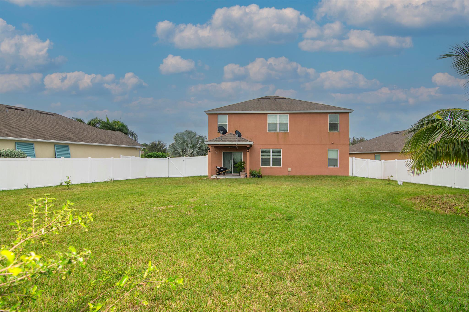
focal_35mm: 16
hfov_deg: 95.0
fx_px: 215
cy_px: 156
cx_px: 234
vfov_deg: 72.0
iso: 110
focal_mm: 11
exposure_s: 1/125
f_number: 5.6
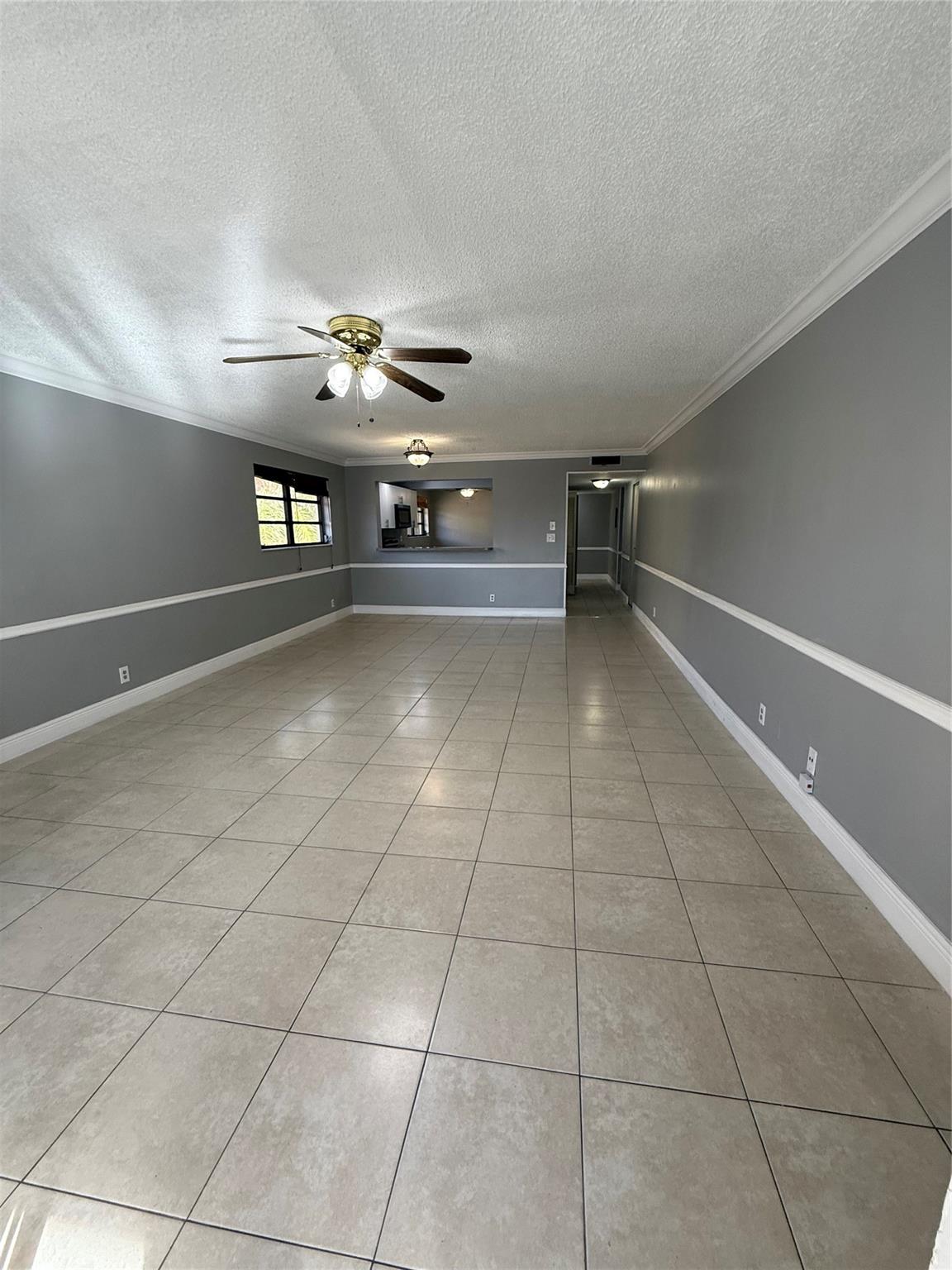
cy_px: 635
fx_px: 513
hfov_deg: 85.7
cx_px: 476
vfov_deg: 102.1
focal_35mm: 14
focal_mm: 2.22
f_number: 2.2
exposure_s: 1/120
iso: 200
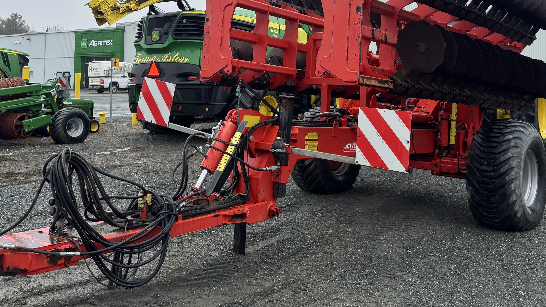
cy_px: 52
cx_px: 276
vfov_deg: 29.6
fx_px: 565
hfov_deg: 51.6
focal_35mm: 39
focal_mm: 6.76
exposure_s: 1/1151
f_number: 1.78
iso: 80
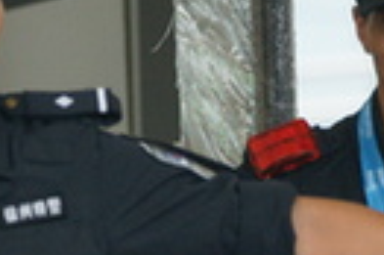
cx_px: 113
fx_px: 13817
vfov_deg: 1.1
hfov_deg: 1.6
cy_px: 314
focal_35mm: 1297
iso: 800
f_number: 5.6
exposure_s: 1/320
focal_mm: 200
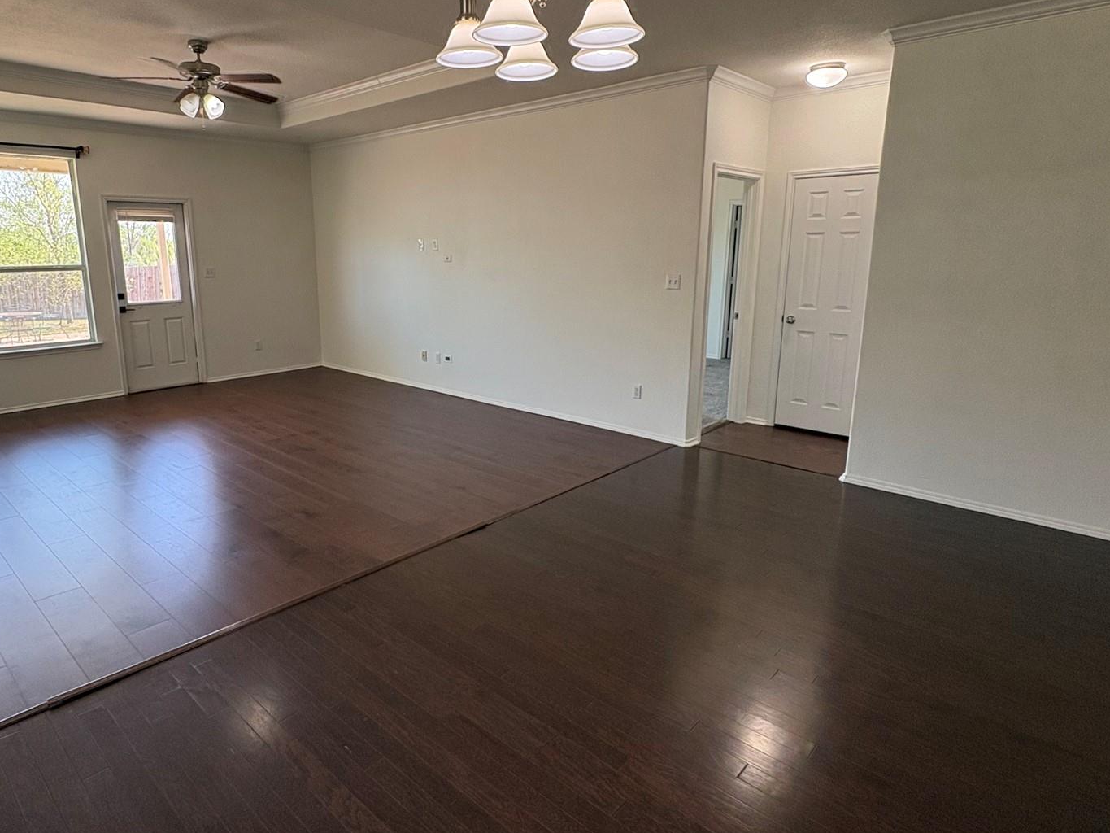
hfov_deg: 78.4
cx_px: 468
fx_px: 673
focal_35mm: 21
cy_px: 388
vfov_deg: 63.4
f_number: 2.2
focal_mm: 2.22
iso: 160
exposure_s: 1/120
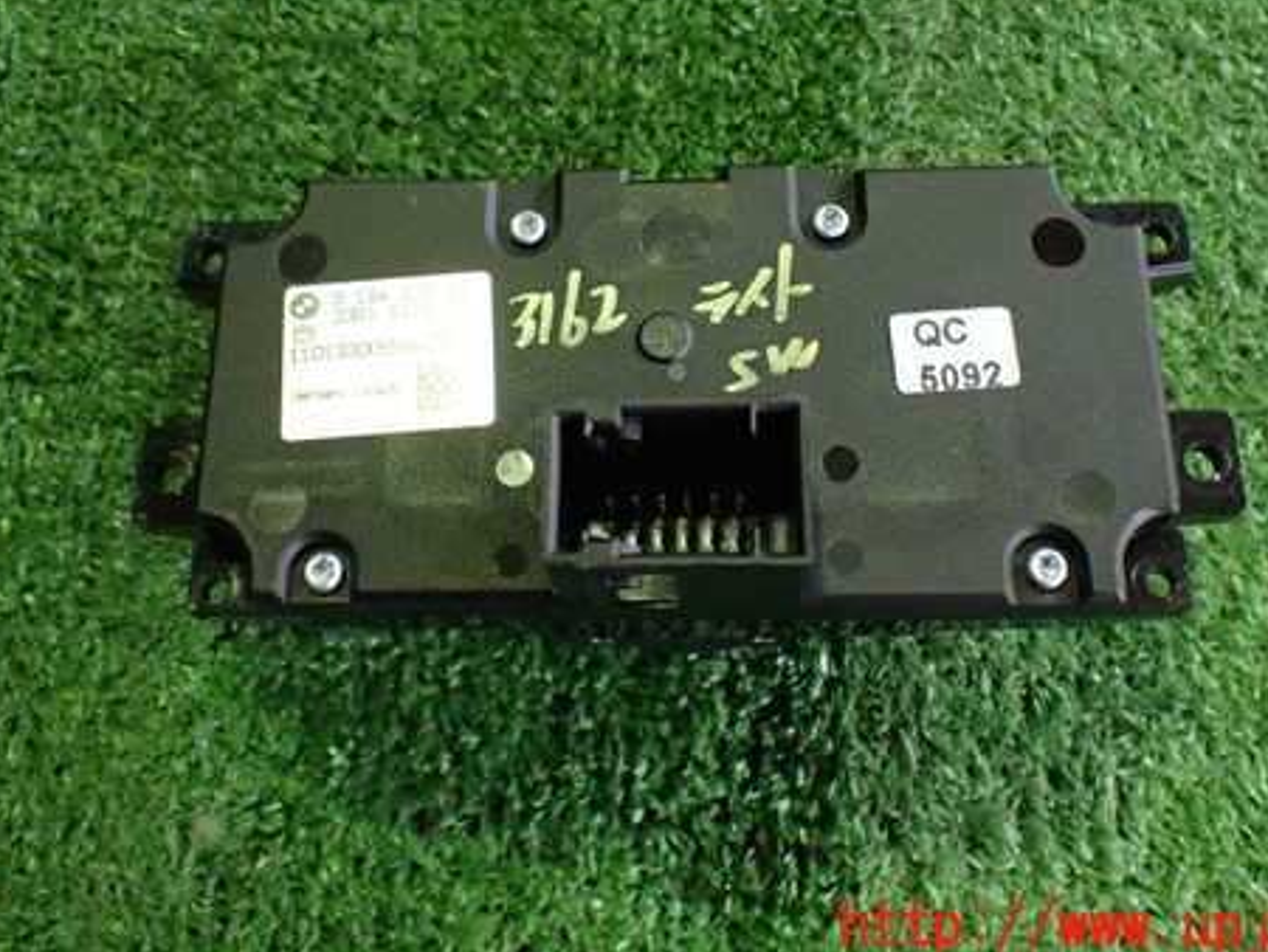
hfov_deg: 46.8
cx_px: 631
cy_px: 330
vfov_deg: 35.7
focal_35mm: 40
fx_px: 1466
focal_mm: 5.4
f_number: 2.3
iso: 800
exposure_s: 1/80
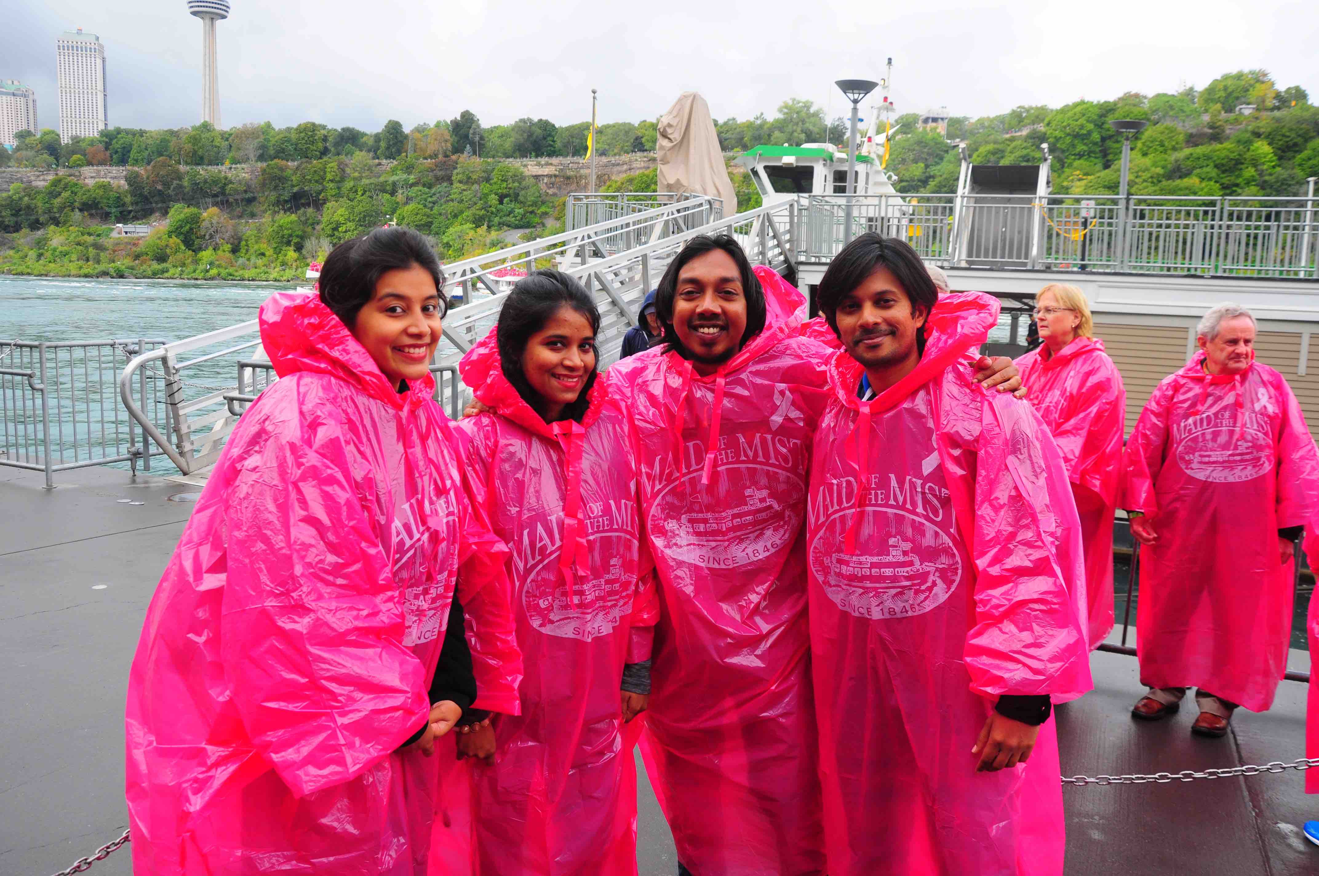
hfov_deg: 67.4
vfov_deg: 47.8
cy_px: 438
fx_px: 988
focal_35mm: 27
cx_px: 660
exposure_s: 1/200
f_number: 8
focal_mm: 18
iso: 200
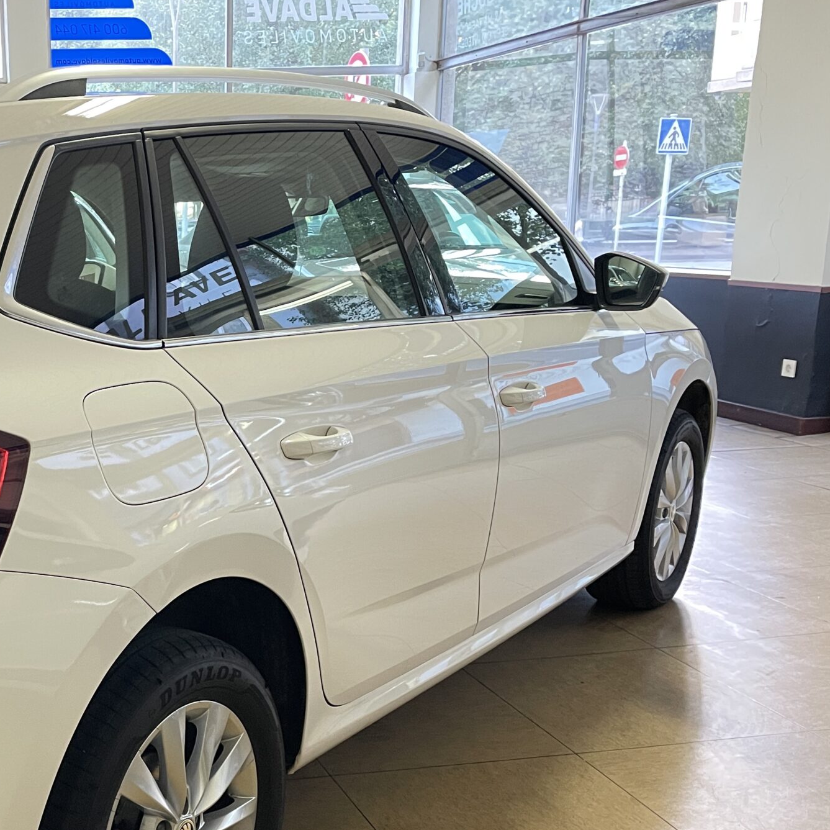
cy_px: 550
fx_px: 1194
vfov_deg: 37.9
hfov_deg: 35.6
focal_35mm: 44
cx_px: 50
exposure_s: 1/50
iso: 500
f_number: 1.6
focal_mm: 4.2
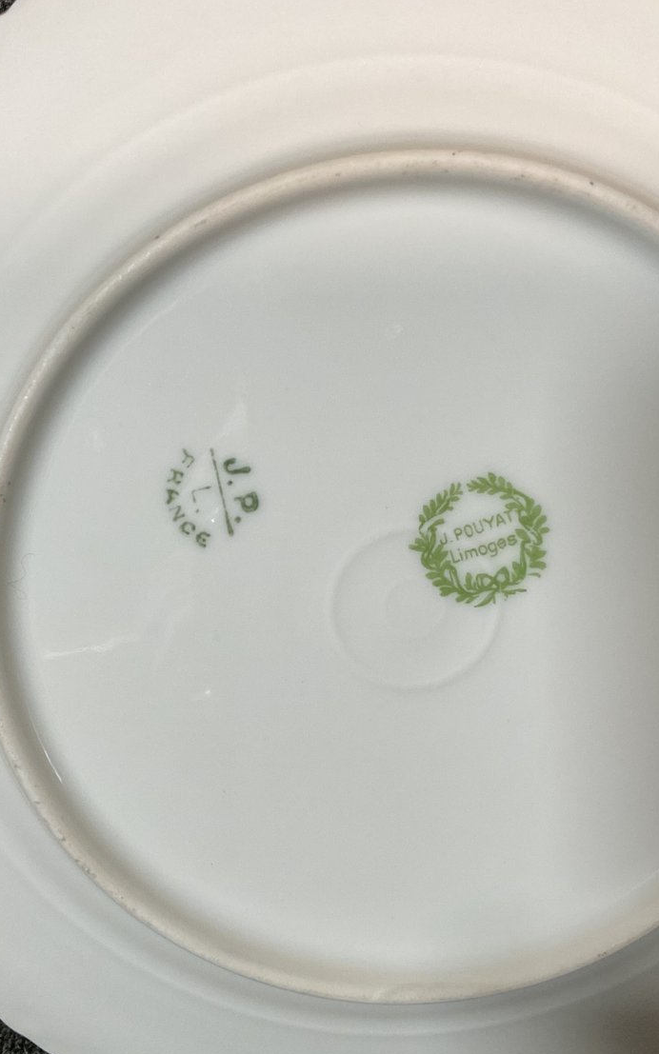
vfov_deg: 47.2
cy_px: 532
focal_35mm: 42
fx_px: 1207
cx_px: 315
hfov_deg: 30.5
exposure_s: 1/120
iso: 64
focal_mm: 3
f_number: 1.8
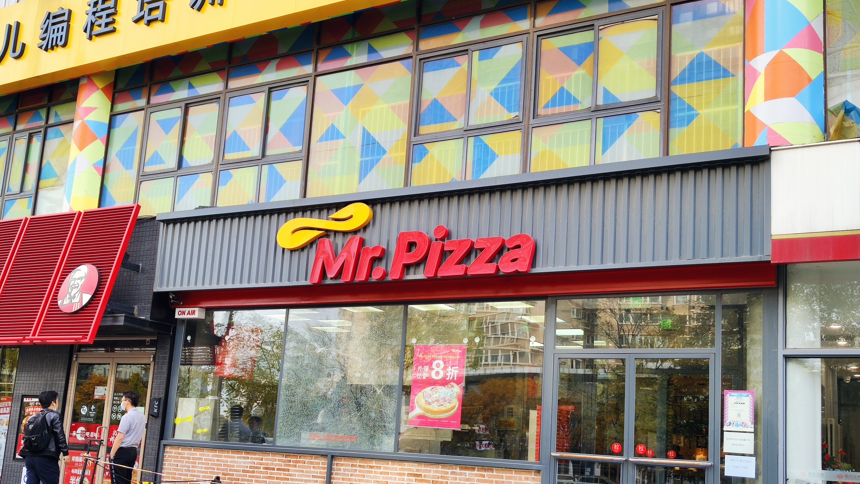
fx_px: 821
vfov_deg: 32.6
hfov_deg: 55.3
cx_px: 430
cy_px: 314
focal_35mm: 36
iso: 112
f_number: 1.75
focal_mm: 4.75
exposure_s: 1/369
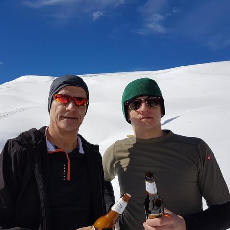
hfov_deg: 52.4
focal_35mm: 31
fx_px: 233
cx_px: 99
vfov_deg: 52.5
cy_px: 115
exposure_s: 1/4896
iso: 40
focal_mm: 4.2
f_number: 1.7
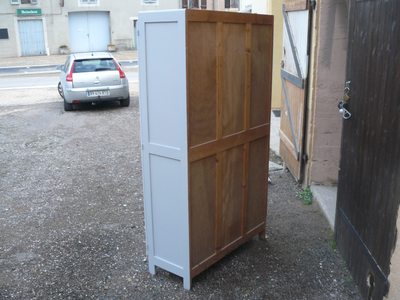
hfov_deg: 51.4
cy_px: 150
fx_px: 416
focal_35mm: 36
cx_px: 200
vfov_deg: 39.7
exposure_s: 1/30
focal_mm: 6
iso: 160
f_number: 2.8
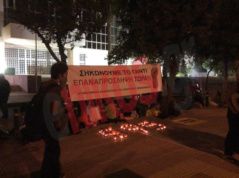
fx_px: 221
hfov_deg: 56.9
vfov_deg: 44.1
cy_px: 89
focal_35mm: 32
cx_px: 120
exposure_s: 1/15
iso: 500
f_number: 2.4
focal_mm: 3.3
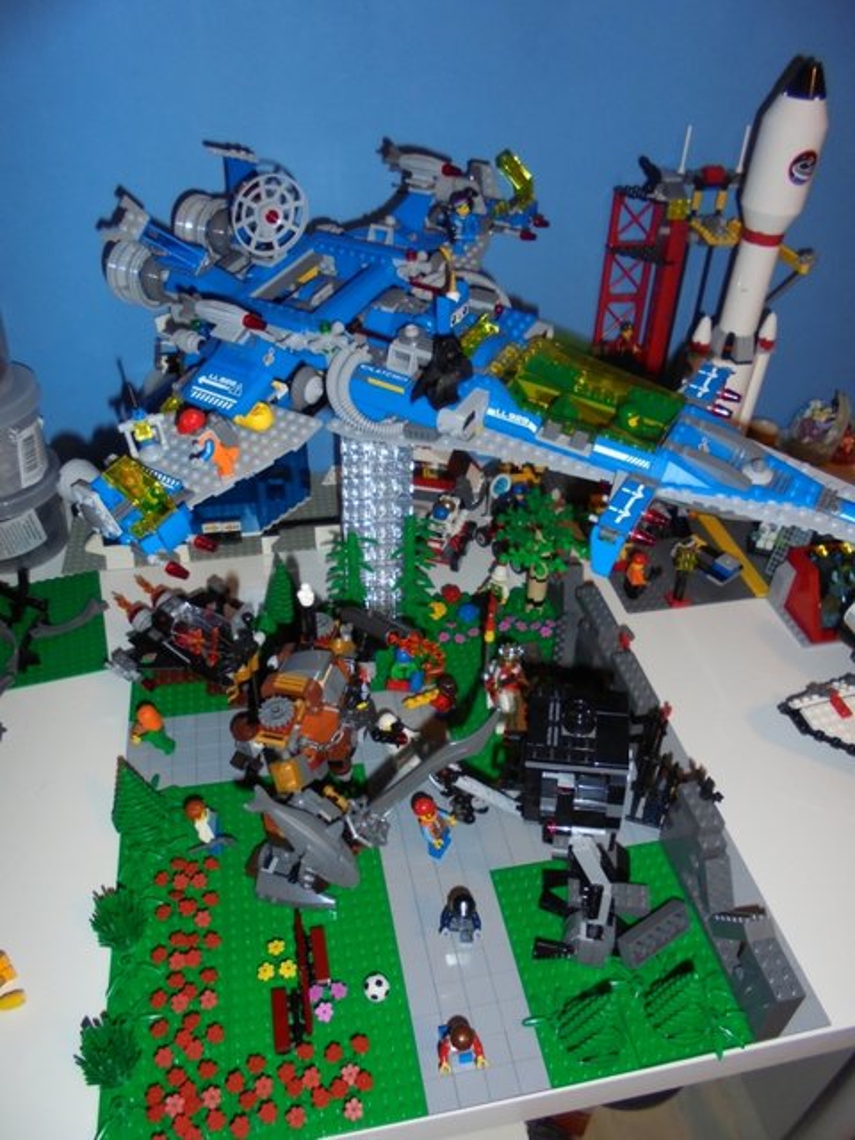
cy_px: 570
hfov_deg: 53.1
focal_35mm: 26
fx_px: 856
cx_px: 428
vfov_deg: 67.3
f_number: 3.5
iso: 200
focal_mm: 4.6
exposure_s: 1/30
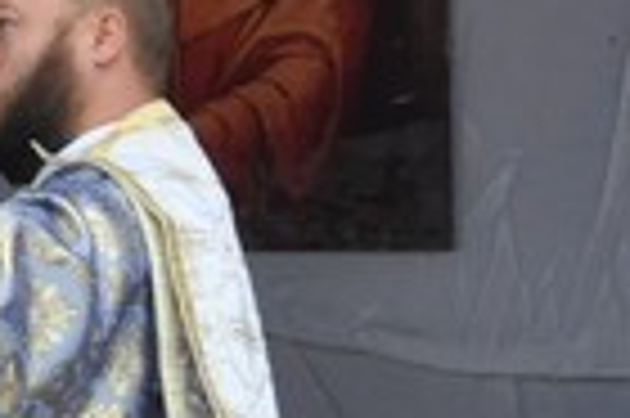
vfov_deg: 3.7
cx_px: -630
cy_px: 198
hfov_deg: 5.4
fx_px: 6502
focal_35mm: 372
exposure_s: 1/320
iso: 800
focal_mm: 34
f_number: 6.3
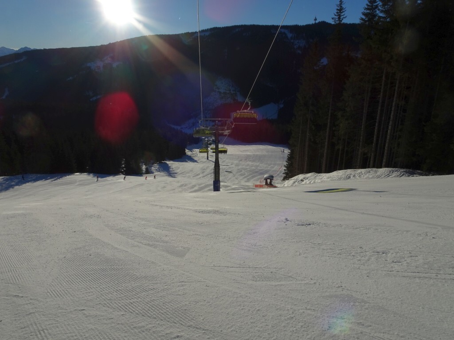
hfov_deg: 71.6
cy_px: 170
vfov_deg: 56.8
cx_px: 227
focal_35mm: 24
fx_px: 315
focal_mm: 4.1
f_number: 4.5
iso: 80
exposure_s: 1/2000
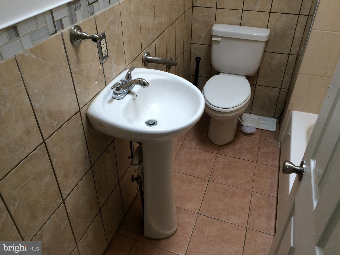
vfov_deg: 48.2
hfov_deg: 61.7
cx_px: 170
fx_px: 285
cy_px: 128
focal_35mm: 29
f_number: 2.2
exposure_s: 1/30
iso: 80
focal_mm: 4.15
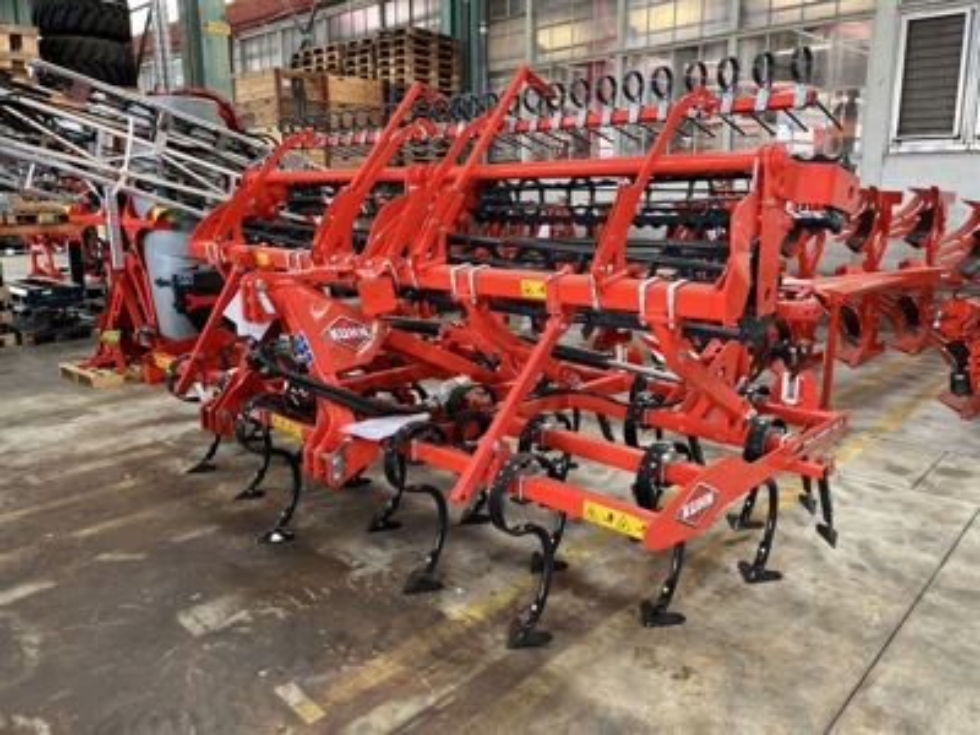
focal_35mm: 26
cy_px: 368
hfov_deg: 67.3
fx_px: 736
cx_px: 490
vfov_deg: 53.1
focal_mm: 5.1
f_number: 1.6
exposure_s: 1/112
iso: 125
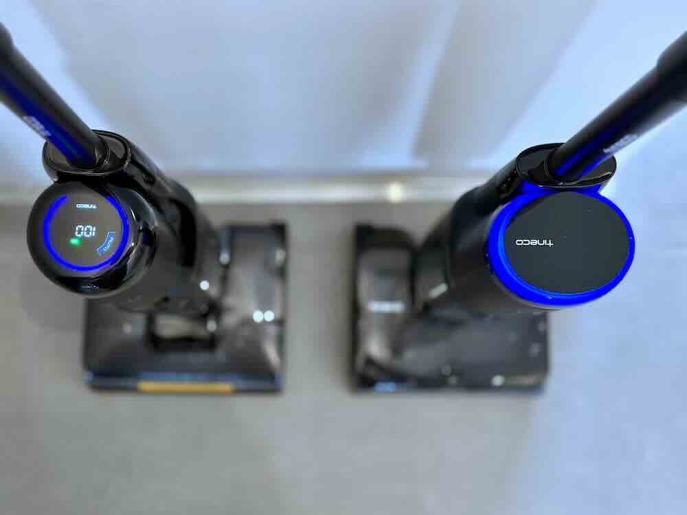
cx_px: 344
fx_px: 953
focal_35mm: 48
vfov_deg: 30.3
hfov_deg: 39.7
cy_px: 258
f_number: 1.78
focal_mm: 6.86
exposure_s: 1/60
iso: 320
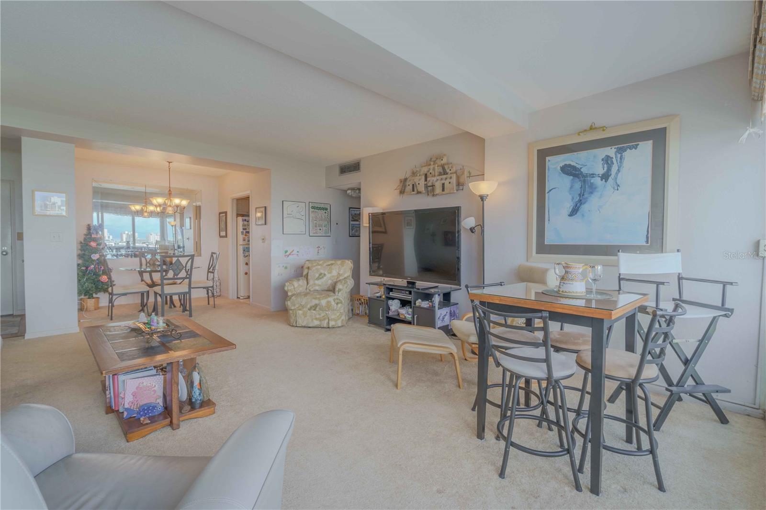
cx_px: 383
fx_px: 351
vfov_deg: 72.0
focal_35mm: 16
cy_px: 255
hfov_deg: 95.0
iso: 200
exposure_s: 1/100
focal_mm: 11
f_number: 6.3
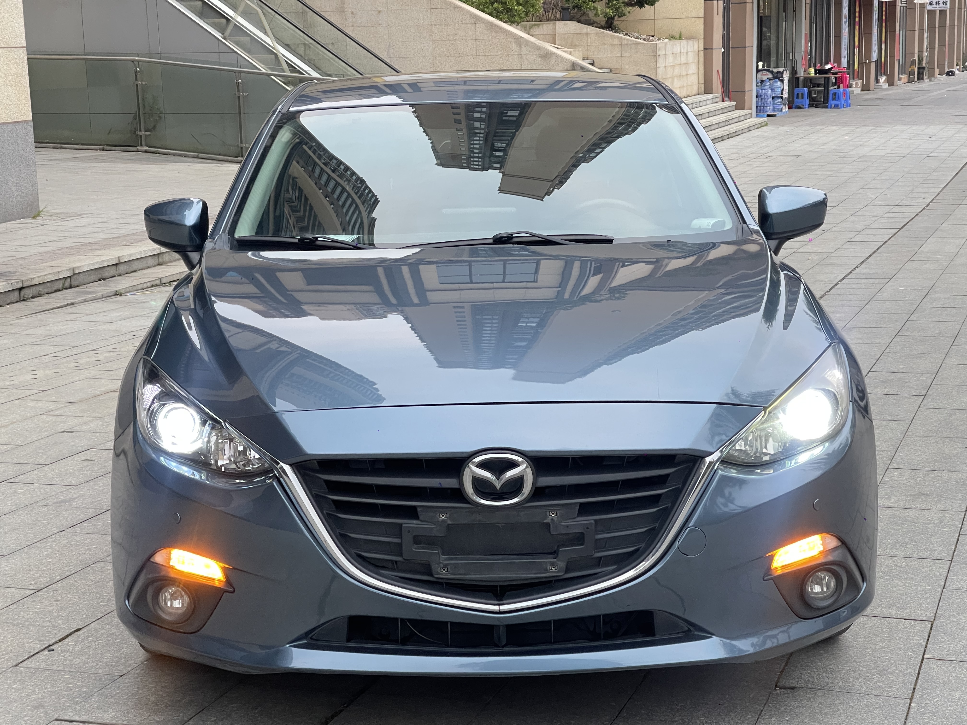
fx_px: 1788
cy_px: 362
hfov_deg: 30.3
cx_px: 484
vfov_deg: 22.9
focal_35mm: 64
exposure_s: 1/65
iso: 200
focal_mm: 7.5
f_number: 2.2
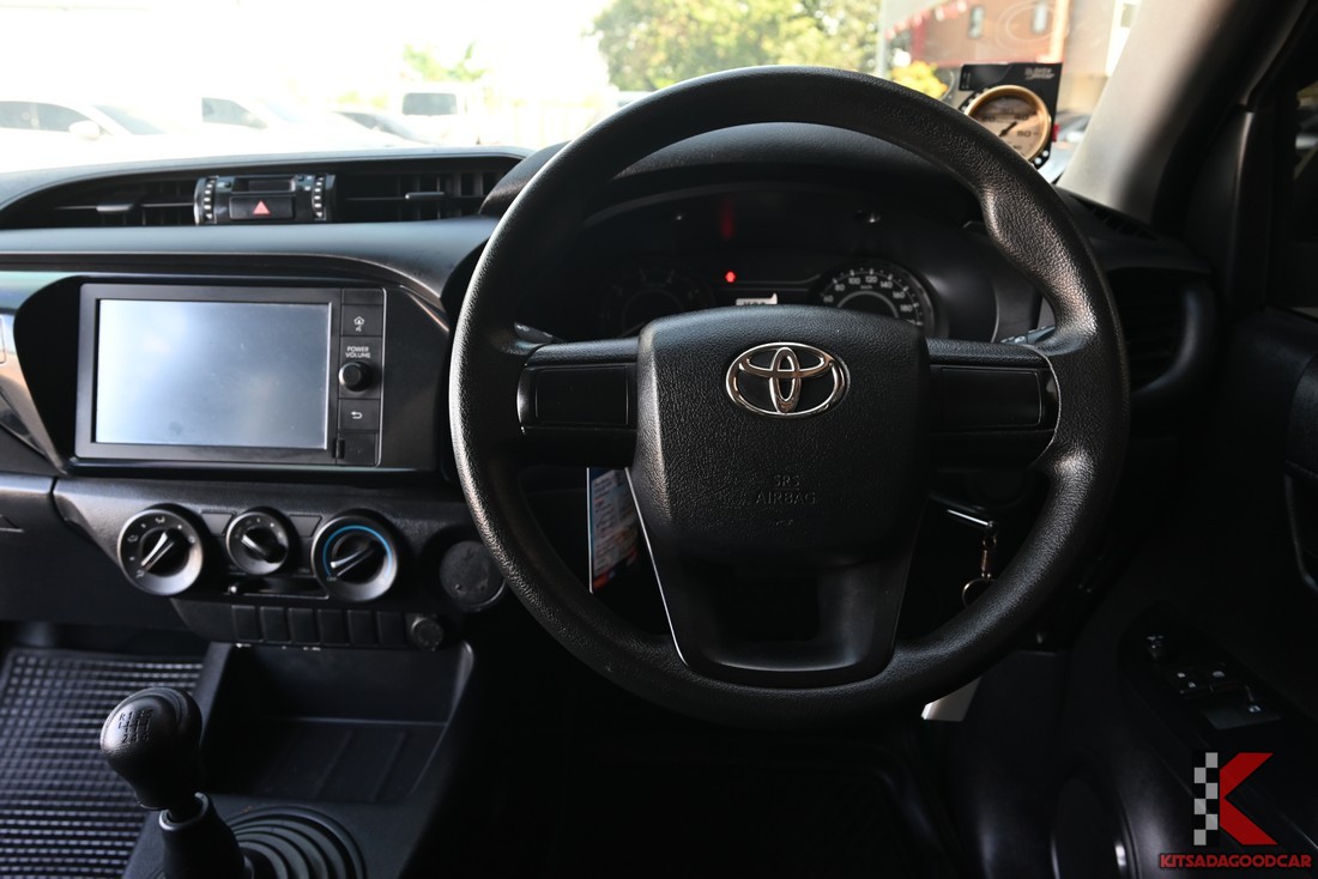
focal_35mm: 24
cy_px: 440
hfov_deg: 73.7
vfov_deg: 53.2
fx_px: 879
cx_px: 659
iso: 400
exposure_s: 1/45
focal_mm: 24
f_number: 6.7
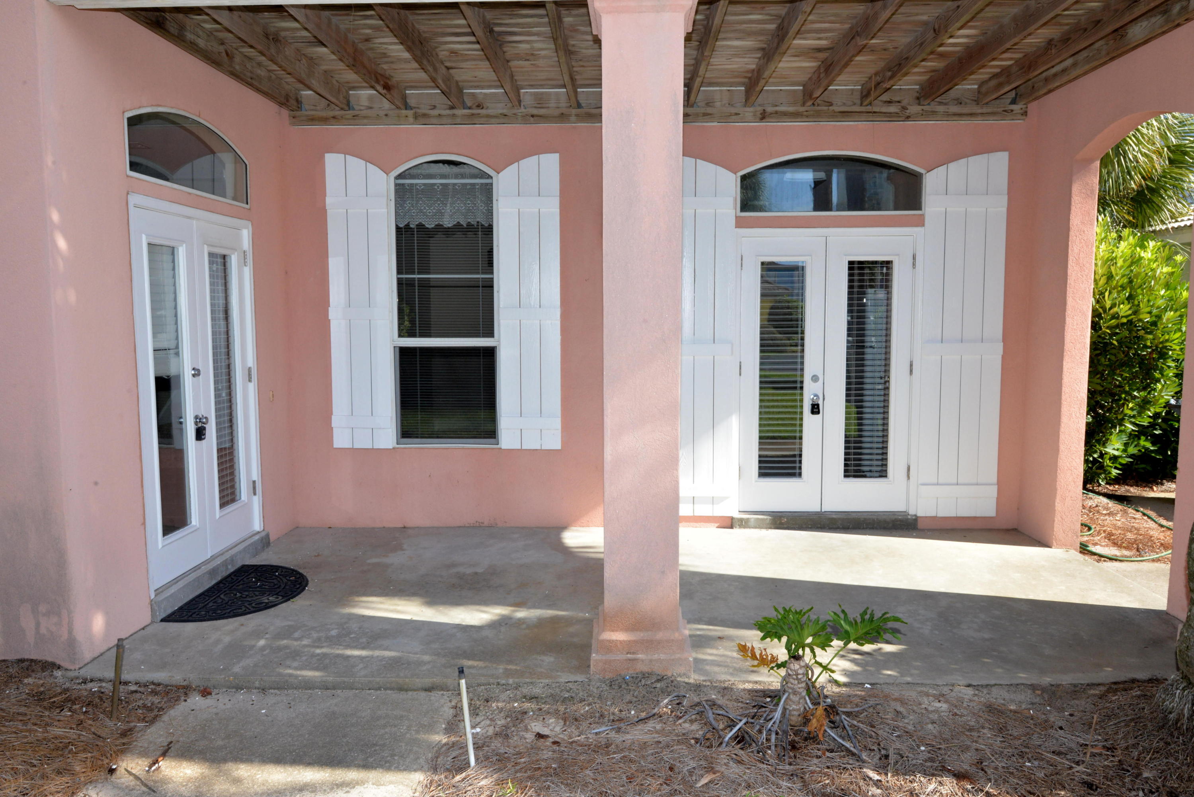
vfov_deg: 53.2
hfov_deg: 73.7
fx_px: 796
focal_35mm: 24
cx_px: 597
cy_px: 398
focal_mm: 24
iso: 1000
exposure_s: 1/200
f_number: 14
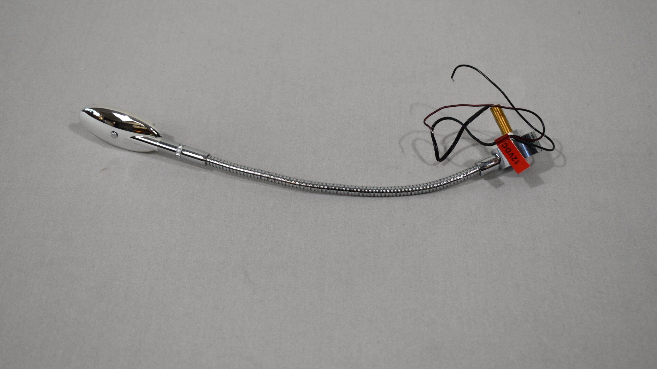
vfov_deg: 21.1
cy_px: 165
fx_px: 993
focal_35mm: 57
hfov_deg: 36.6
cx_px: 330
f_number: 5.6
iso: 320
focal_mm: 36
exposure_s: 1/125
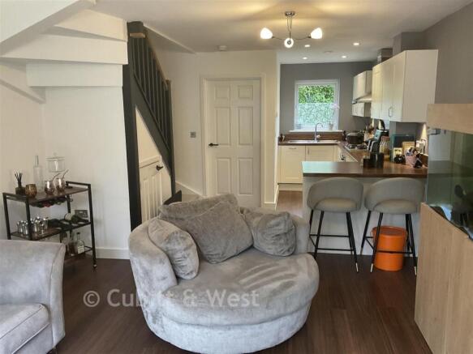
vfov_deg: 48.2
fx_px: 396
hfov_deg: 61.7
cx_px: 236
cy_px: 177
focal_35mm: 29
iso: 125
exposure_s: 1/60
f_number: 1.8
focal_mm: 3
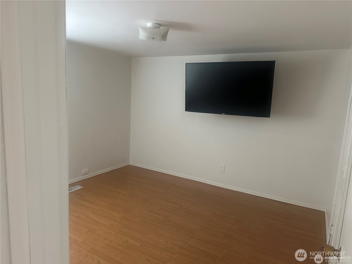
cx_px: 176
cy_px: 132
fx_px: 244
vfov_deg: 56.8
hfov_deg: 71.6
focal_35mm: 24
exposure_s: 1/40
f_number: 1.78
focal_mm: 6.86
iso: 640
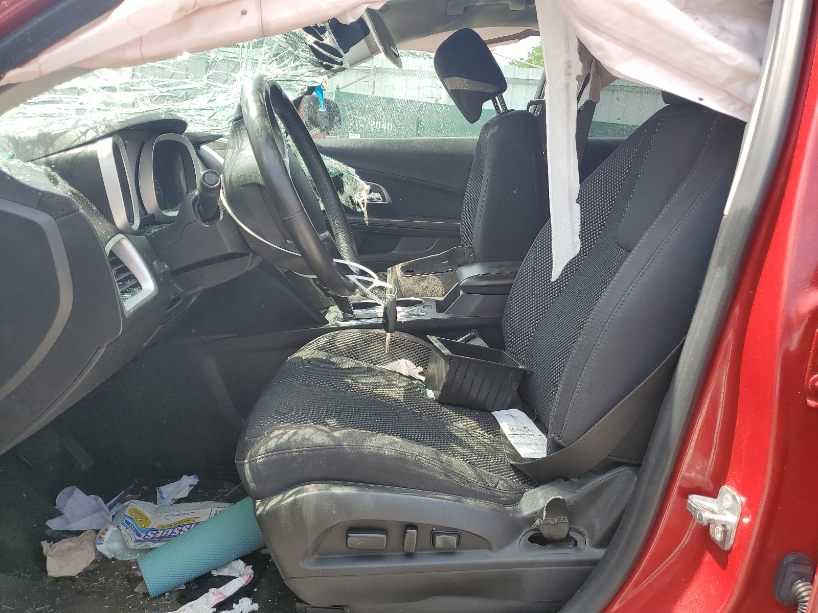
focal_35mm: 26
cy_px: 306
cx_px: 409
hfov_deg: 67.3
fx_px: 614
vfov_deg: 53.1
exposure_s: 1/588
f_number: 1.5
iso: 50
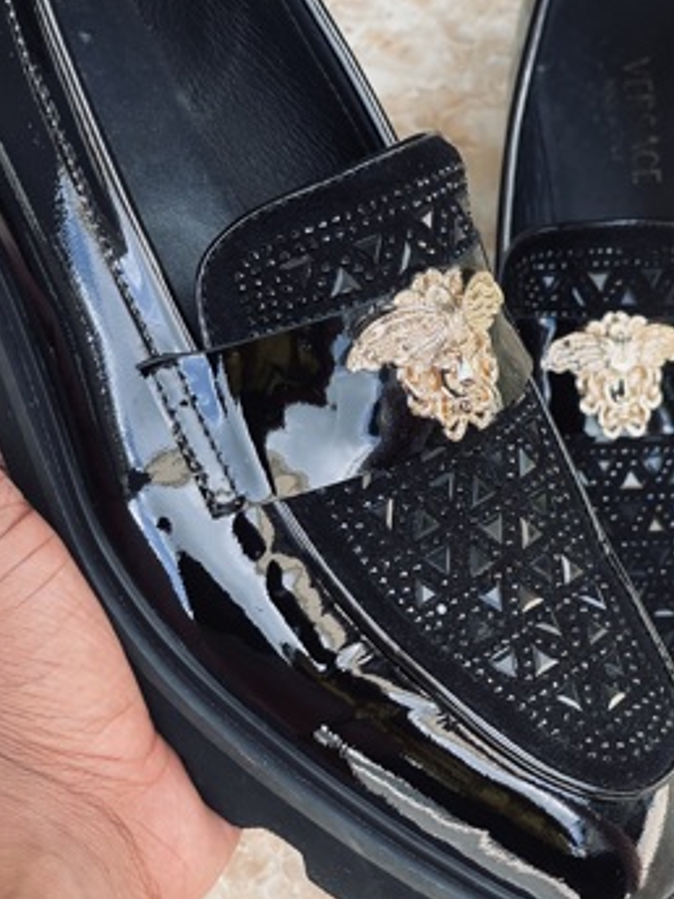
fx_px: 2414
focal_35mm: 93
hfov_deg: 15.9
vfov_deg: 21.0
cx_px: 383
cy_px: 342
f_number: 2.2
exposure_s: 1/99
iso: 32
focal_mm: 7.5
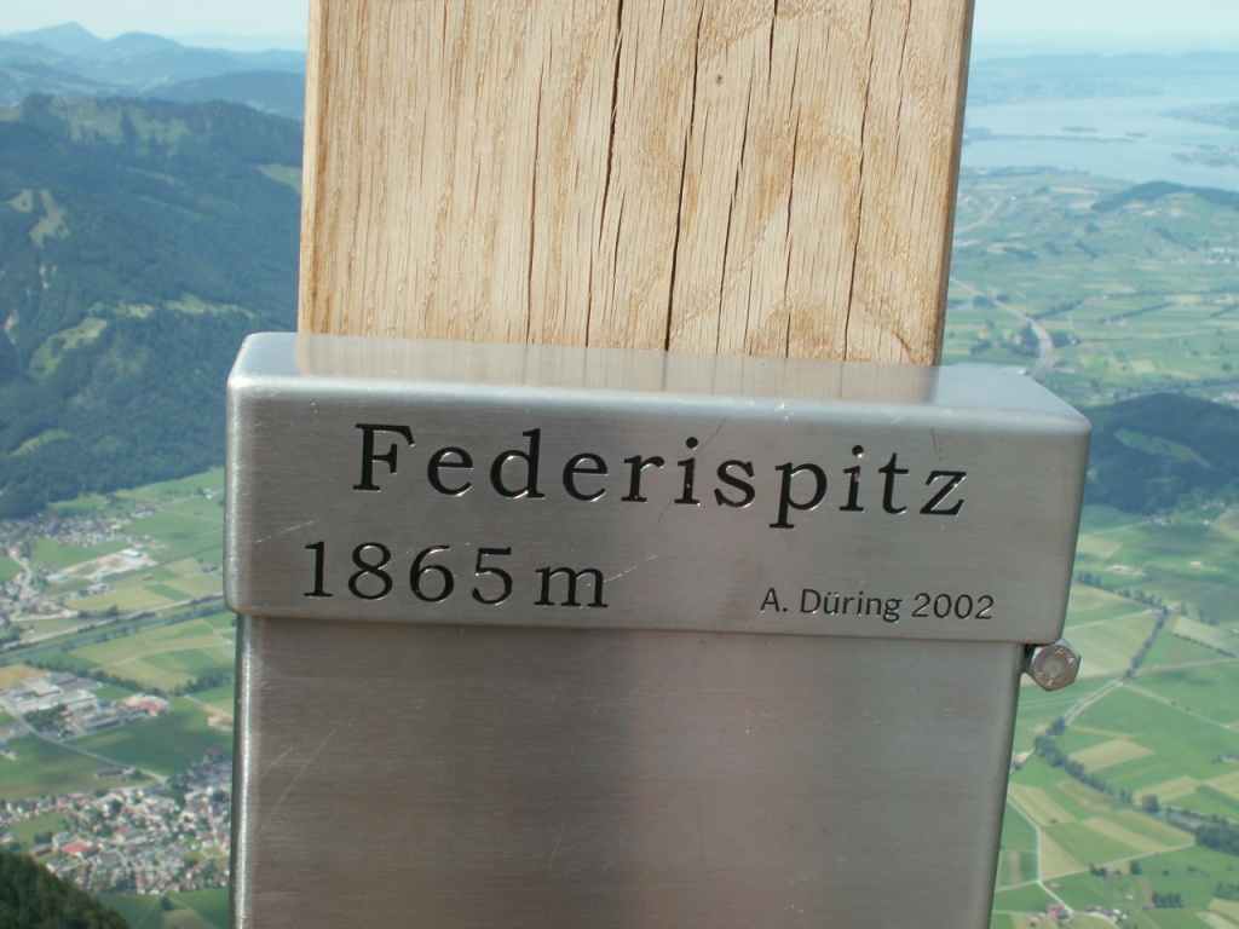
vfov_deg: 27.5
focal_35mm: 53
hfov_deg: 36.2
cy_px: 464
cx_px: 620
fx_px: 1897
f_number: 7.1
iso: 50
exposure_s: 1/160
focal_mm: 8.78
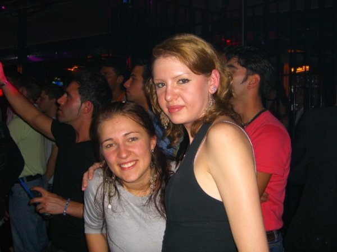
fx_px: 370
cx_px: 168
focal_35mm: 38
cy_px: 126
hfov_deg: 49.0
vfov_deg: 37.7
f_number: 2.8
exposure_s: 1/60
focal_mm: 7.9
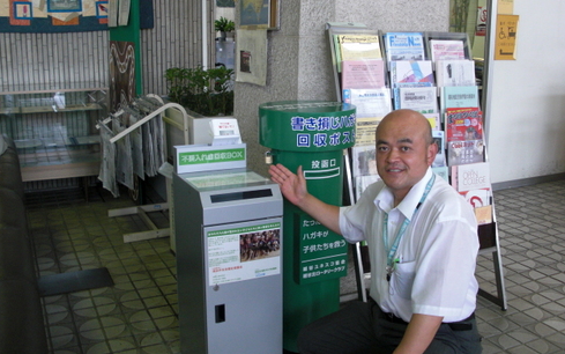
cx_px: 285
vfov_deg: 32.8
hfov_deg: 50.4
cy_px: 163
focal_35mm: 39
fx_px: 601
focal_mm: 6.3
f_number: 2.8
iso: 200
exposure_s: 1/100
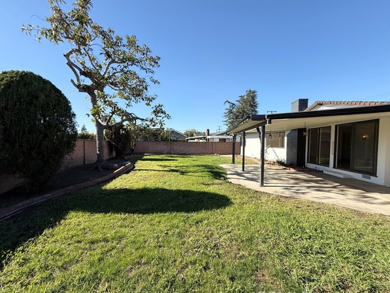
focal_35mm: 15
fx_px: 169
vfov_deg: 81.8
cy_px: 150
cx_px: 197
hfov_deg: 98.2
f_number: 2.2
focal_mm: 2.22
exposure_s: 1/1339
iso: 50
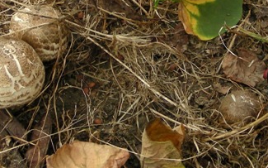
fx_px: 723
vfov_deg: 13.1
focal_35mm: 99
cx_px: 132
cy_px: 19
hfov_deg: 21.0
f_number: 3.5
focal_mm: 6.3
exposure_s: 1/30.5
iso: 101
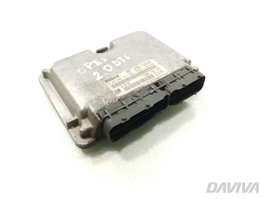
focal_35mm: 26
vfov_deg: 53.1
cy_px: 100
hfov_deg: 67.3
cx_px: 132
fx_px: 199
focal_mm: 4.75
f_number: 1.8
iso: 50
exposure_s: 1/50
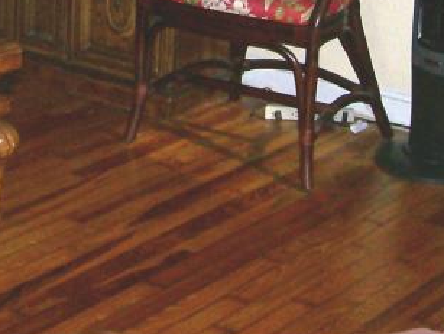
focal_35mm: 120
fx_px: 1541
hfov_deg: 16.2
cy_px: -157
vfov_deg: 11.9
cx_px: 42
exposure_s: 1/64
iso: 80
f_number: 2.7
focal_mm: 6
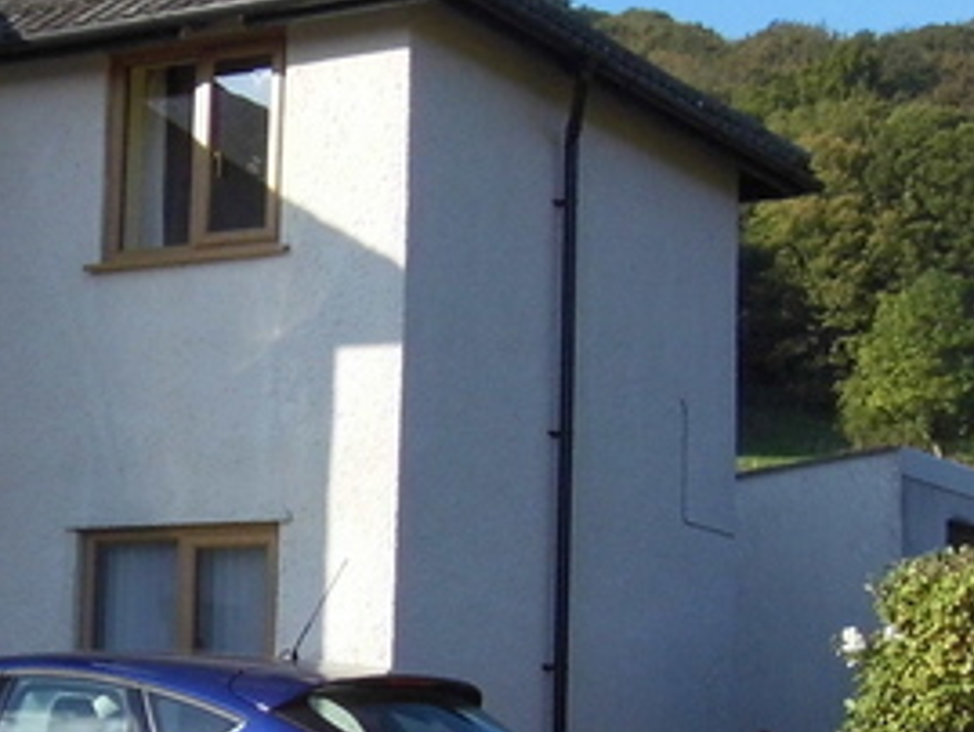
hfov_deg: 20.6
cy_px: 504
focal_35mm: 95
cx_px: 344
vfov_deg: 15.5
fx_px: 2674
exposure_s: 1/1000
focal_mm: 4.5
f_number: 3
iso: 100
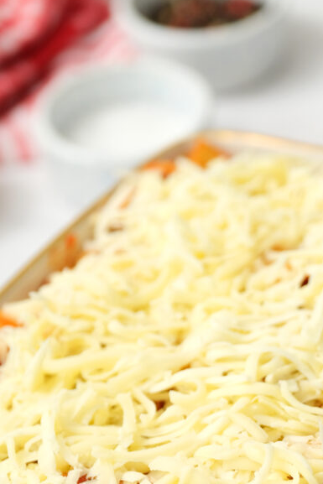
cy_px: 437
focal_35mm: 241
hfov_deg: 5.7
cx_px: 255
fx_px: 3241
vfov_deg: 8.5
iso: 640
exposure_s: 1/125
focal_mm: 83.8
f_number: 2.8
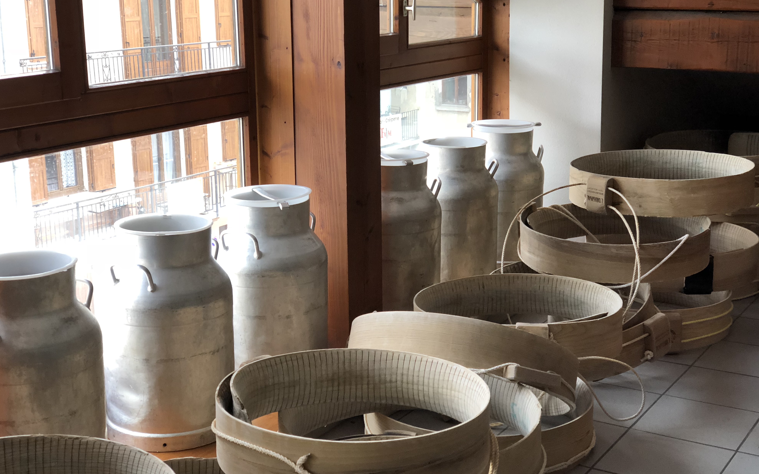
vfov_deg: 23.1
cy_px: 241
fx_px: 1158
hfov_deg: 36.3
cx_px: 374
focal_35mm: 56
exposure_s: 1/50
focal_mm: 6
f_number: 2.4
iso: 80
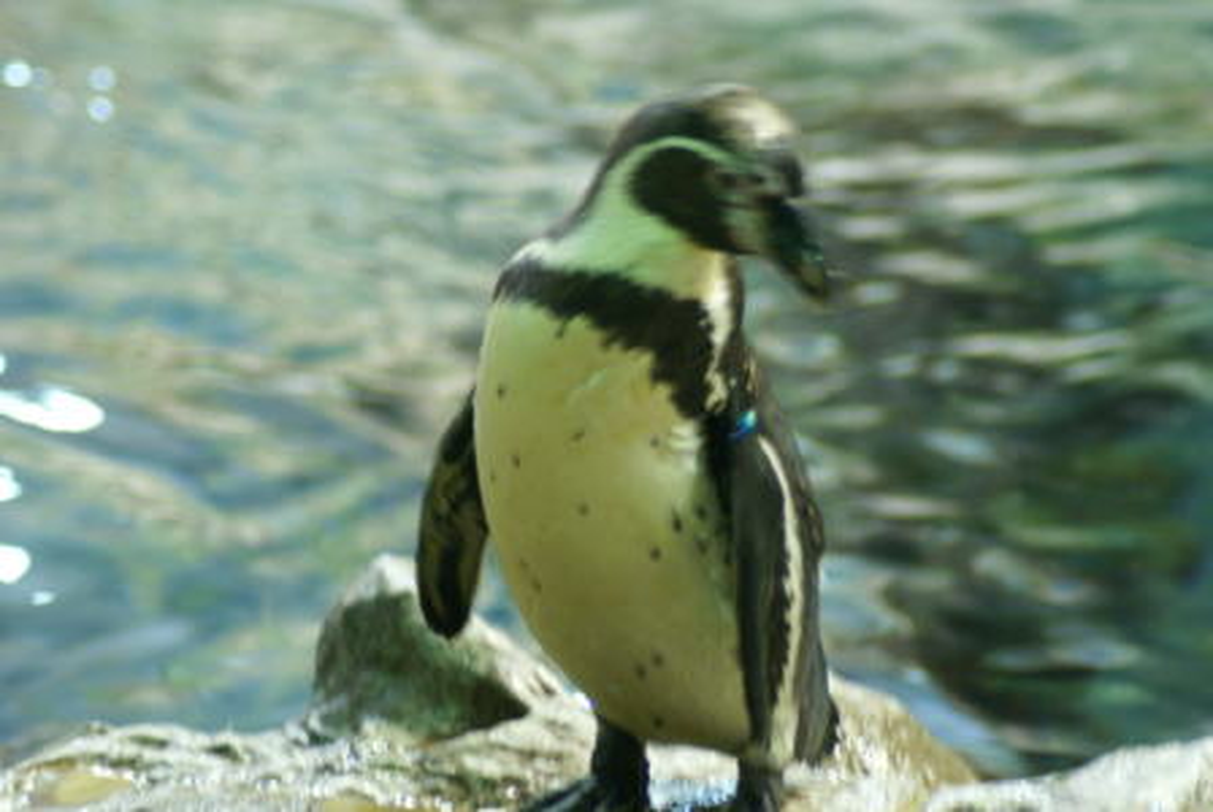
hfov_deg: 11.4
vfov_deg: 7.7
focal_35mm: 180
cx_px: 606
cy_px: 406
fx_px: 6073
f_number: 4
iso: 400
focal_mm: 120
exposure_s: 1/13
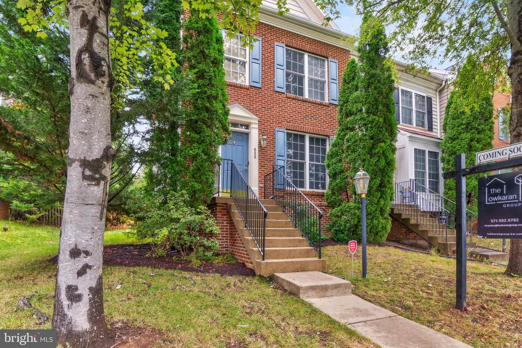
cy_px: 174
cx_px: 261
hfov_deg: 95.0
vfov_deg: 72.0
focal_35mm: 16
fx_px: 239
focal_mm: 11
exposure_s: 1/5
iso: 100
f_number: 8
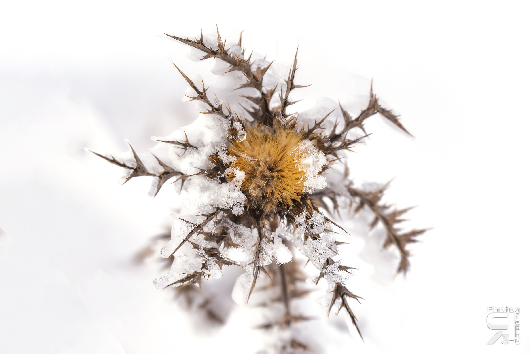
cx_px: 265
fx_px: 1841
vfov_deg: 11.0
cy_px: 177
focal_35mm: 125
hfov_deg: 16.4
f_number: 4
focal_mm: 125
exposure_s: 1/1600
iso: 100
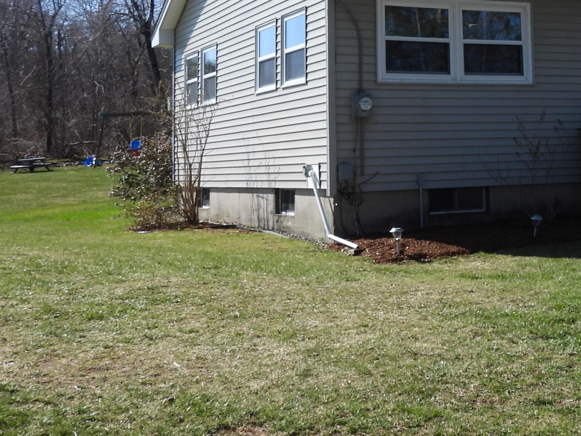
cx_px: 555
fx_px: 1108
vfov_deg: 21.9
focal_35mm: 66
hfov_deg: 28.0
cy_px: 67
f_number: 2.8
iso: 100
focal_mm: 5
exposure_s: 1/1250
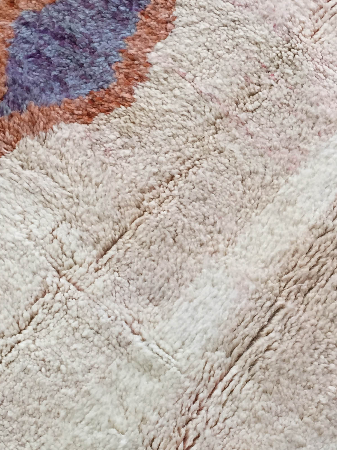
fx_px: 766
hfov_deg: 24.7
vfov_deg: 32.5
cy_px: 284
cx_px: 227
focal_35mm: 59
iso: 40
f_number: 2.2
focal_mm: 4.15
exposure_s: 1/33
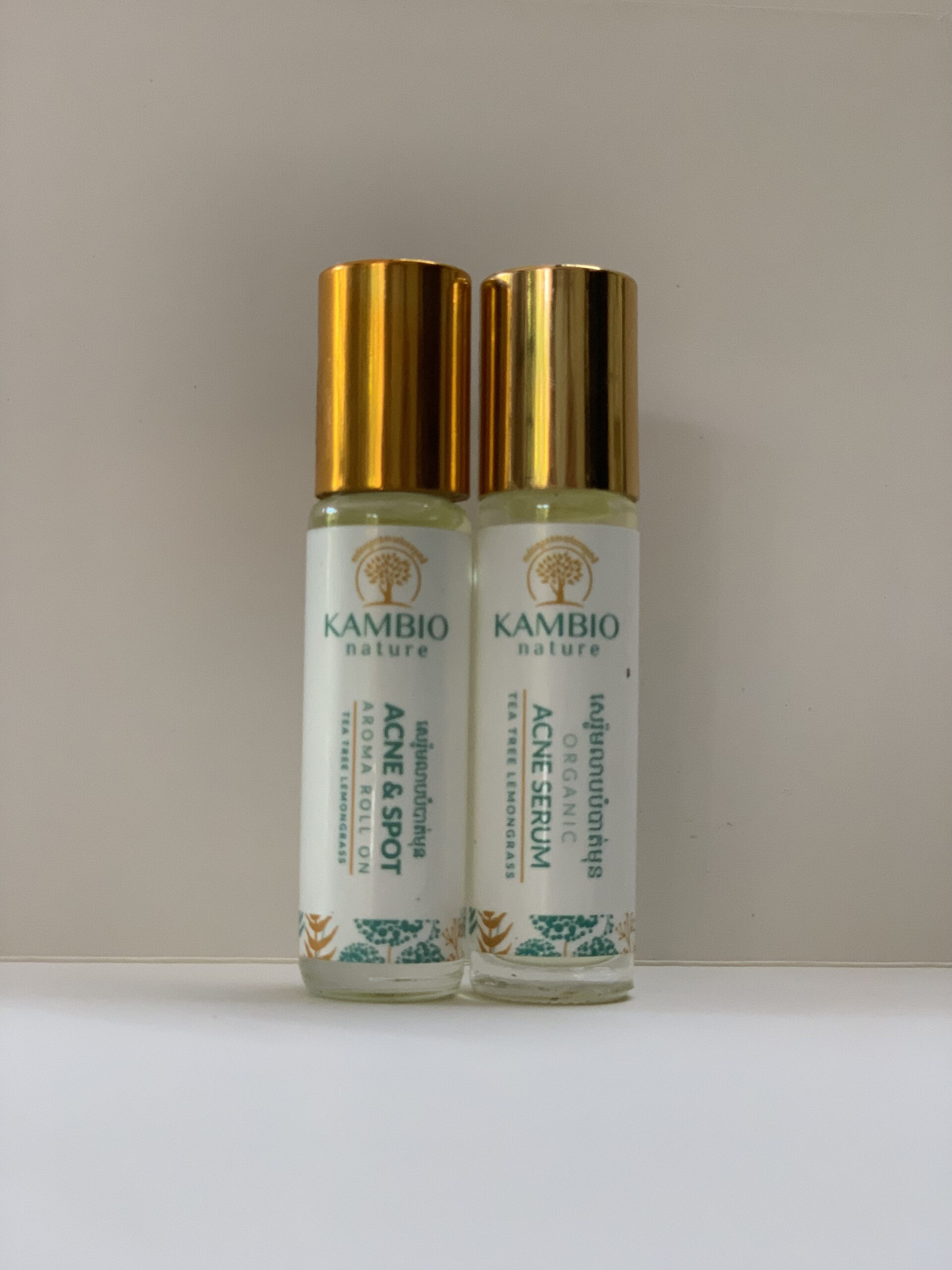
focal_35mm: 52
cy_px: 635
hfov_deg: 28.0
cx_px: 476
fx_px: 1907
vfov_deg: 36.8
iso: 125
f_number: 2.4
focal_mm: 6
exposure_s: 1/83
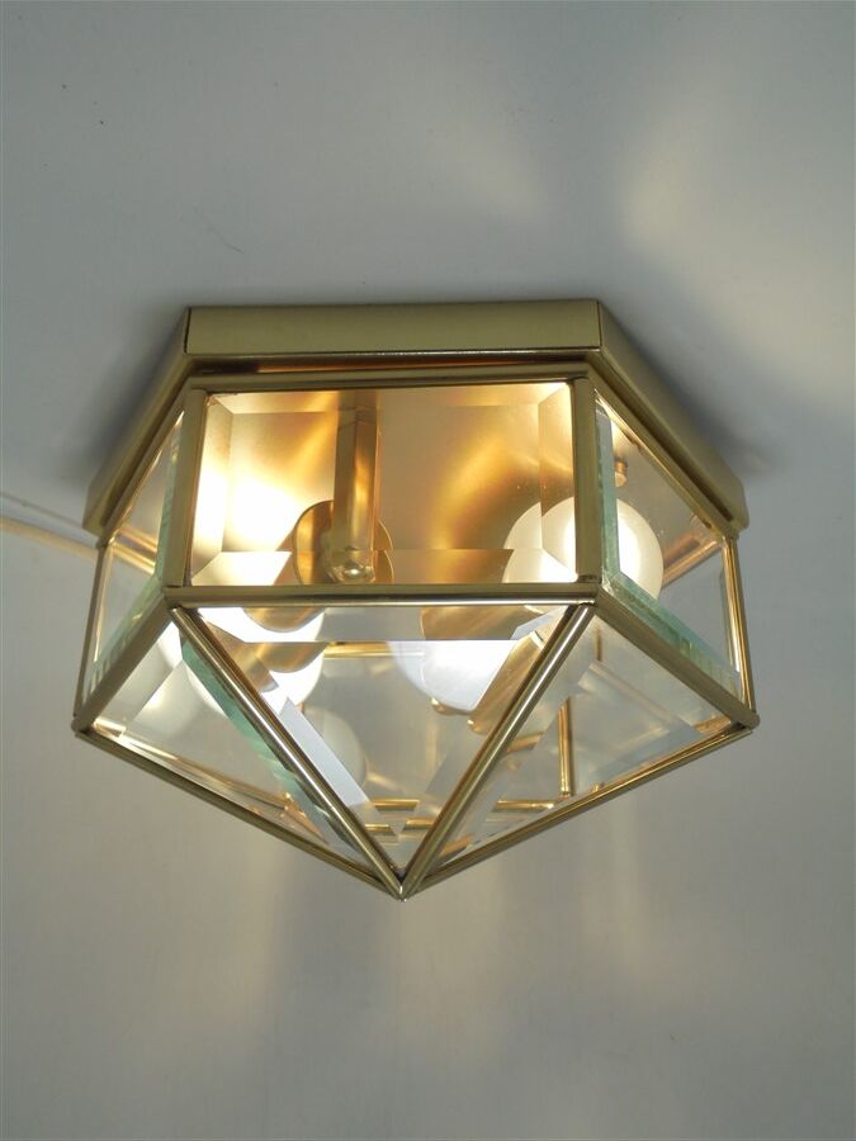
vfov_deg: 49.0
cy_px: 570
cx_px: 428
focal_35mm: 38
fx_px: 1253
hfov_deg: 37.7
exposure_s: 1/250
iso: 100
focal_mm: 6.9
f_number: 4.2
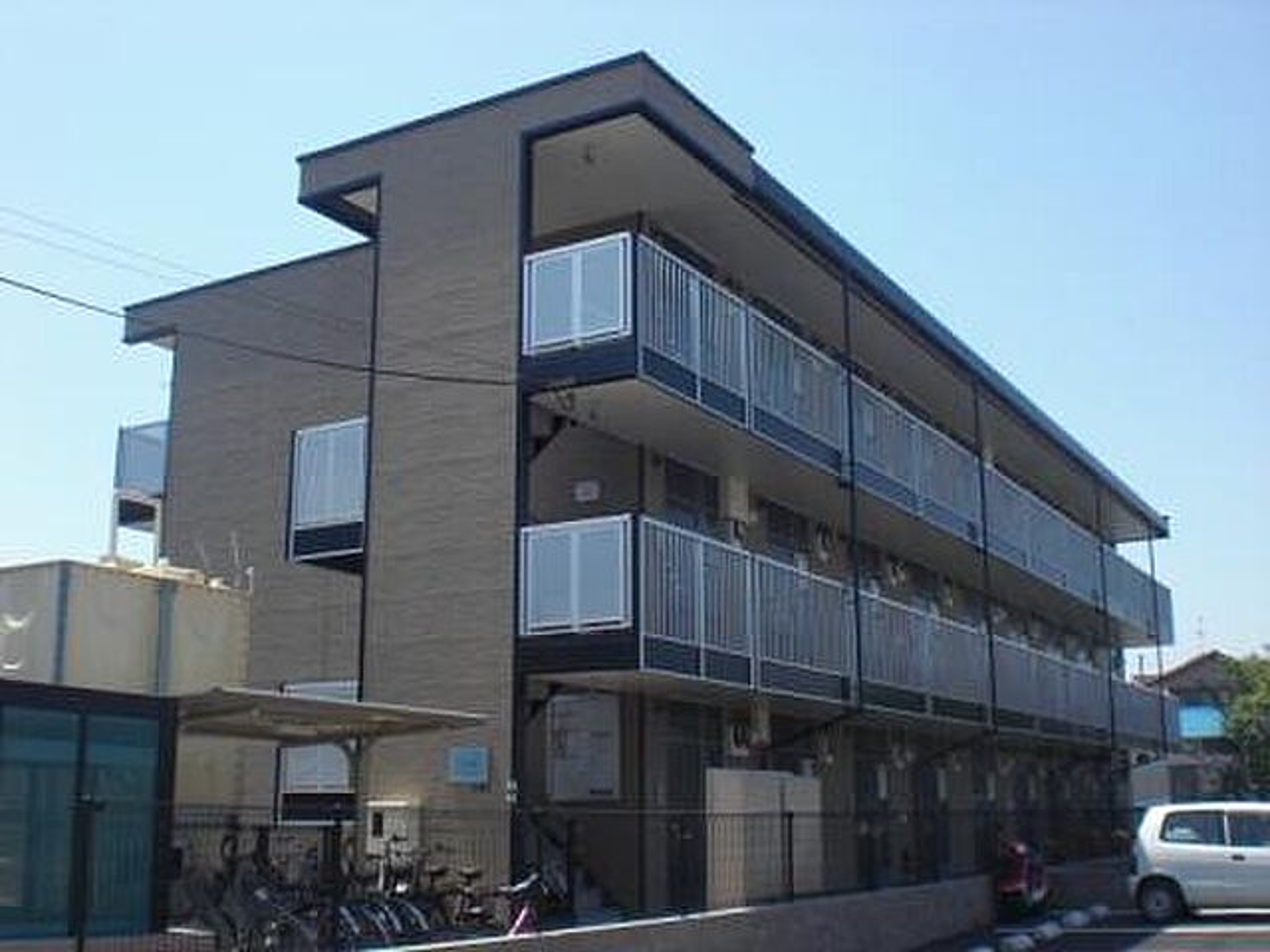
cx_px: 635
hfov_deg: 49.0
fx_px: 1394
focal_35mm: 38
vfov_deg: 37.7
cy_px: 476
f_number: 5.6
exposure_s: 1/250
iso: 64
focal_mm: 6.3
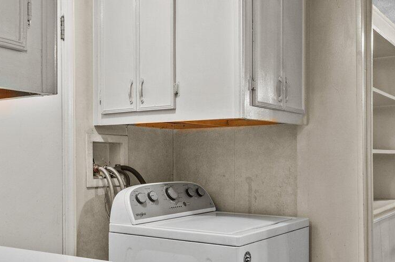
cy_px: 149
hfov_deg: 44.5
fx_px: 482
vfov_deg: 30.4
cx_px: 176
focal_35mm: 44
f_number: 6.3
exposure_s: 1.3
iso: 400
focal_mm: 16
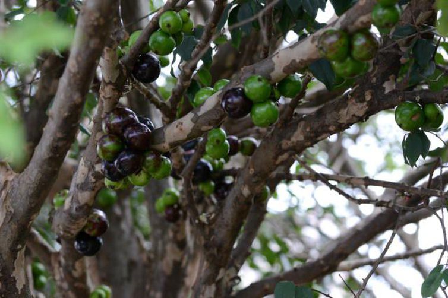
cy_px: 149
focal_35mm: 105
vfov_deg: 13.0
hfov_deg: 19.5
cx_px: 224
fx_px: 1306
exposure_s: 1/640
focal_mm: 70
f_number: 5.6
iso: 1600
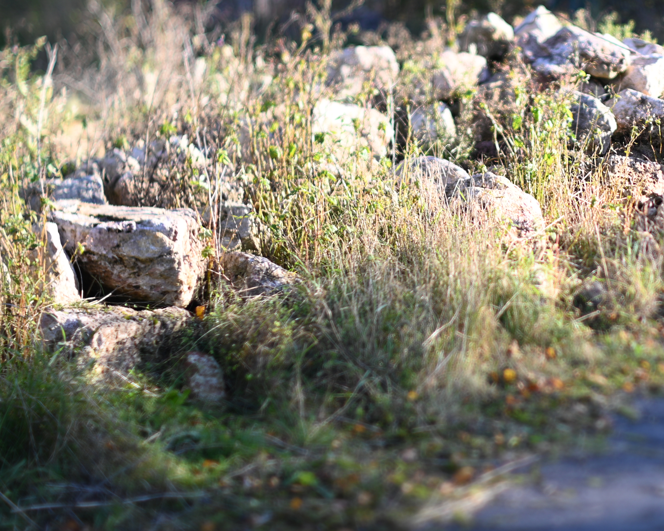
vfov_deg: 16.3
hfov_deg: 20.2
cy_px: 142
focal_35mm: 94
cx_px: 500
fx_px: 1847
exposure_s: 1/1000
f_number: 1.4
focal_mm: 50
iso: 100
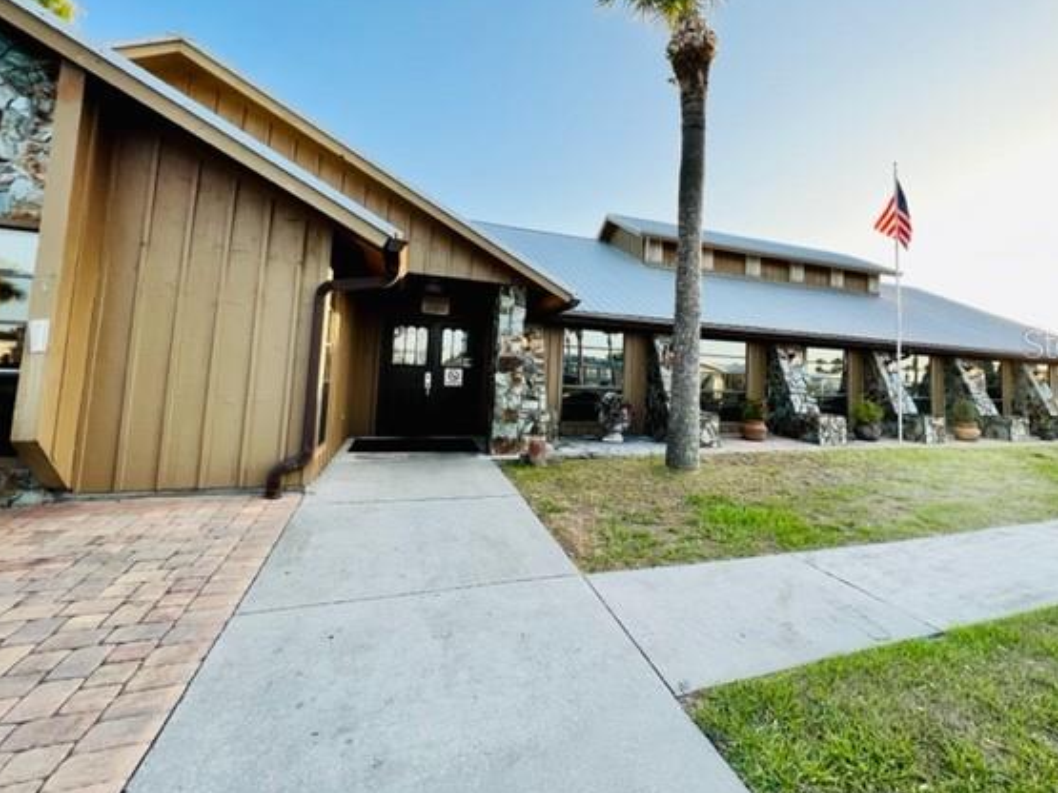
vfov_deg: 81.3
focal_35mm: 15
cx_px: 593
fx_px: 458
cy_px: 343
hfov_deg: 97.7
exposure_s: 1/278
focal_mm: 1.57
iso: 32
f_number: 1.8
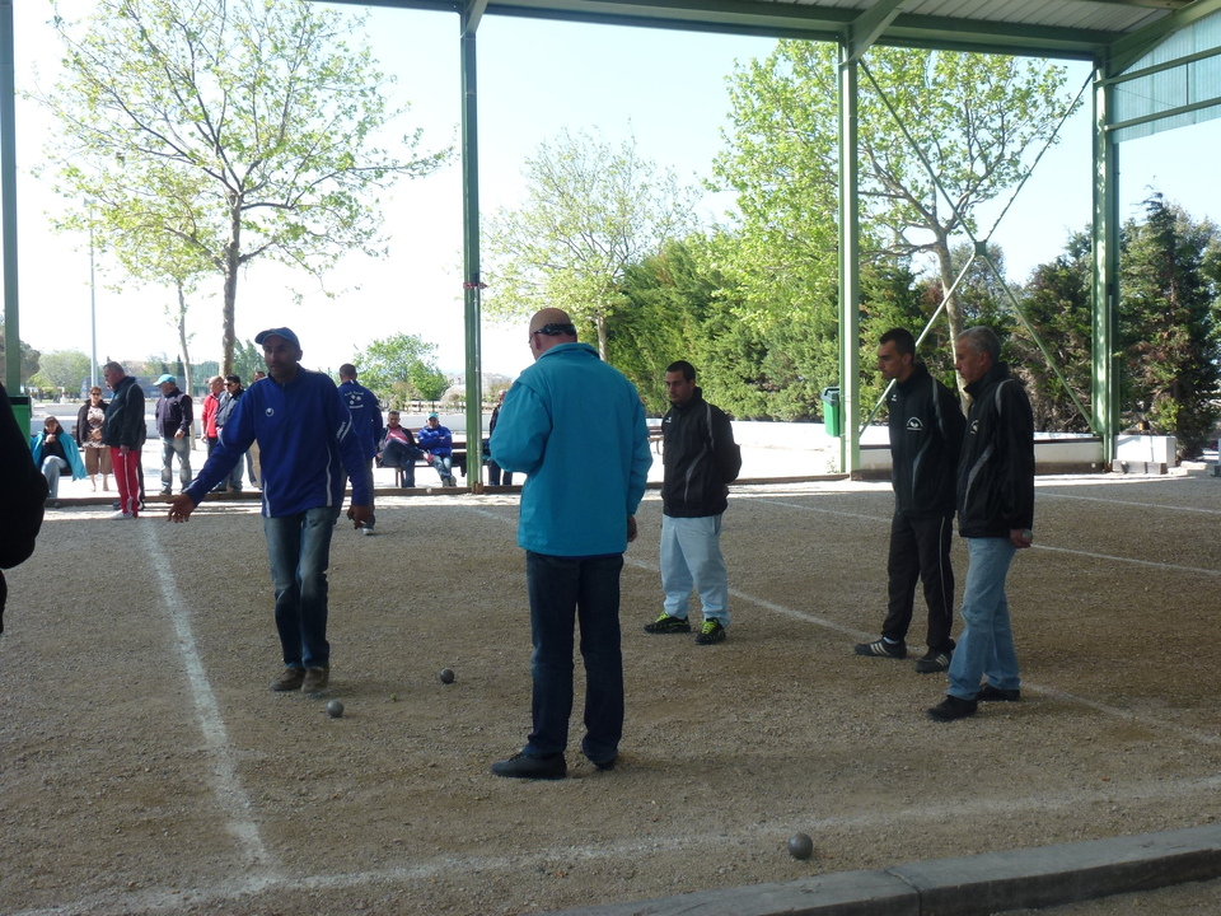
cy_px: 458
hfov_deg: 51.4
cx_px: 610
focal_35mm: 36
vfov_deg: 39.7
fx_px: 1270
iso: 100
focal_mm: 6.4
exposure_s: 1/250
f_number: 4
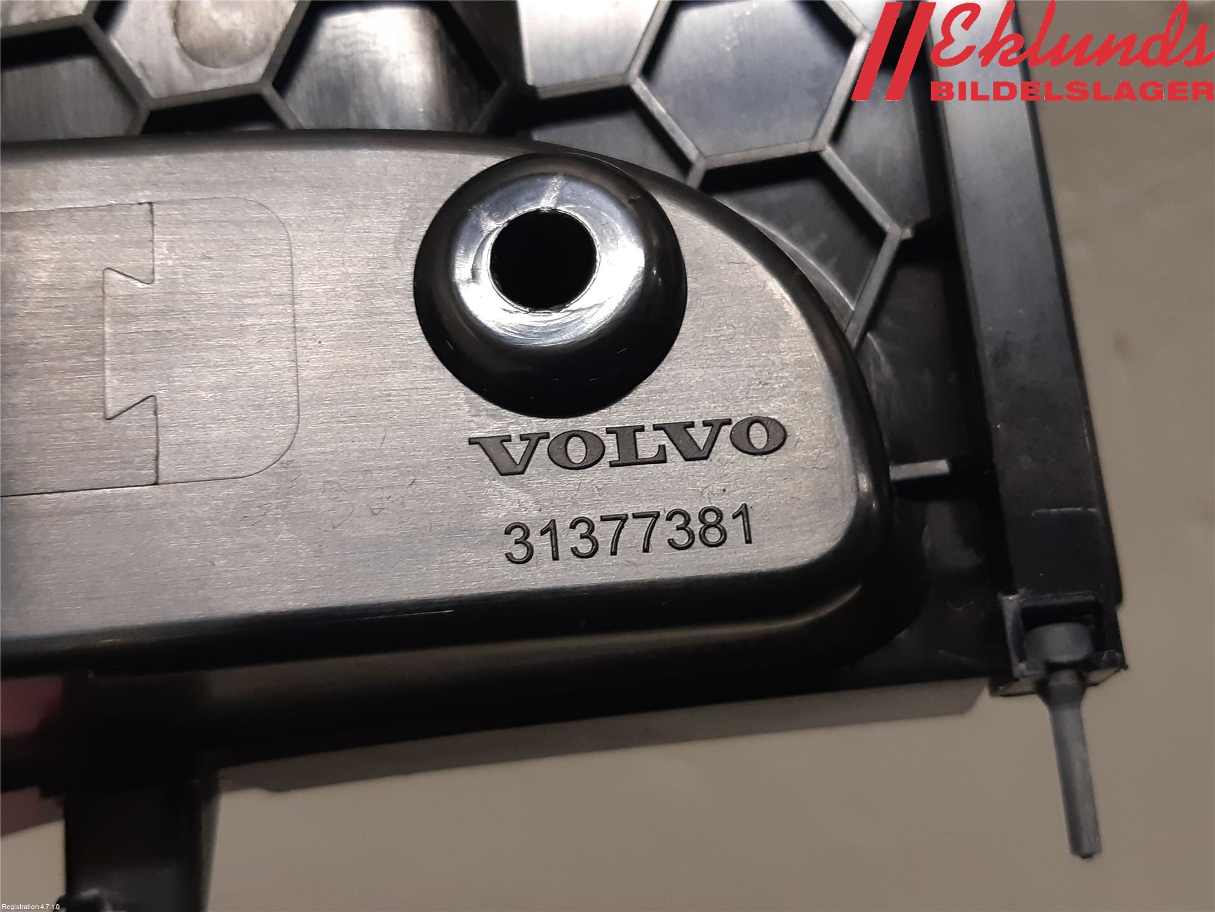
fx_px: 913
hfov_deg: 67.3
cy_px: 456
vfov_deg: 53.1
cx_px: 608
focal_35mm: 26
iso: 160
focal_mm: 3.93
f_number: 1.7
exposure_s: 1/50
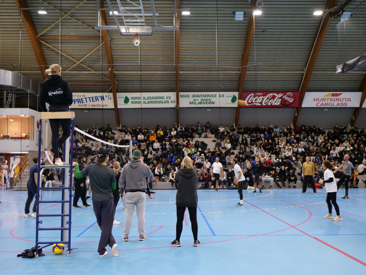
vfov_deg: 44.2
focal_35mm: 32
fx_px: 338
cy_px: 138
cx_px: 183
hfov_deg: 56.8
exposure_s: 1/30
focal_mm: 16
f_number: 1.4
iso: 200
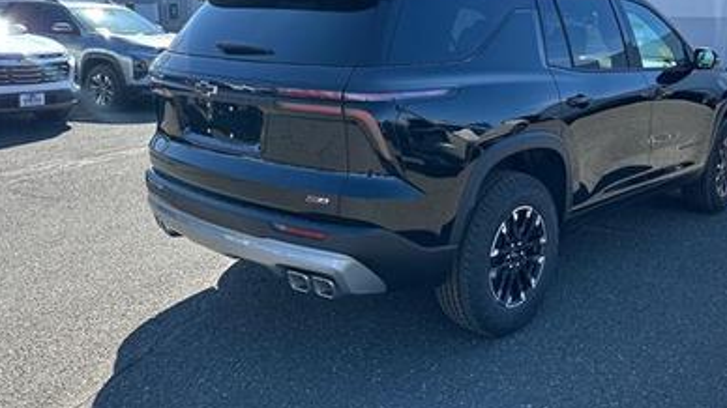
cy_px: 144
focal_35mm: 34
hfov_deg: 57.6
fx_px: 655
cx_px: 433
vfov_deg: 34.4
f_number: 1.78
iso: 80
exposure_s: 1/1072
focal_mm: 6.86
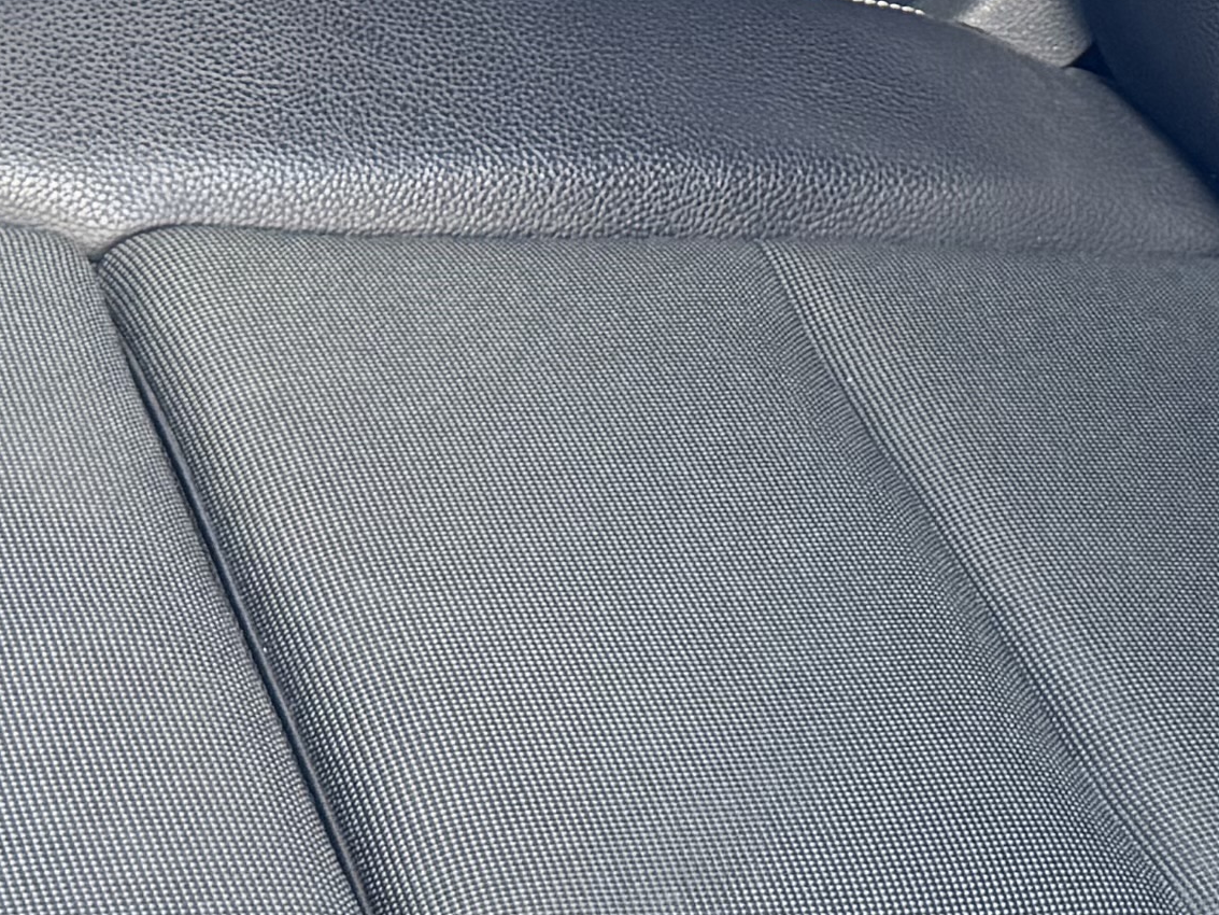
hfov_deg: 16.2
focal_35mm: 121
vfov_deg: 11.2
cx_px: 909
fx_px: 4261
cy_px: -854
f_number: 1.78
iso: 200
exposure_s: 1/121
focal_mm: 6.76
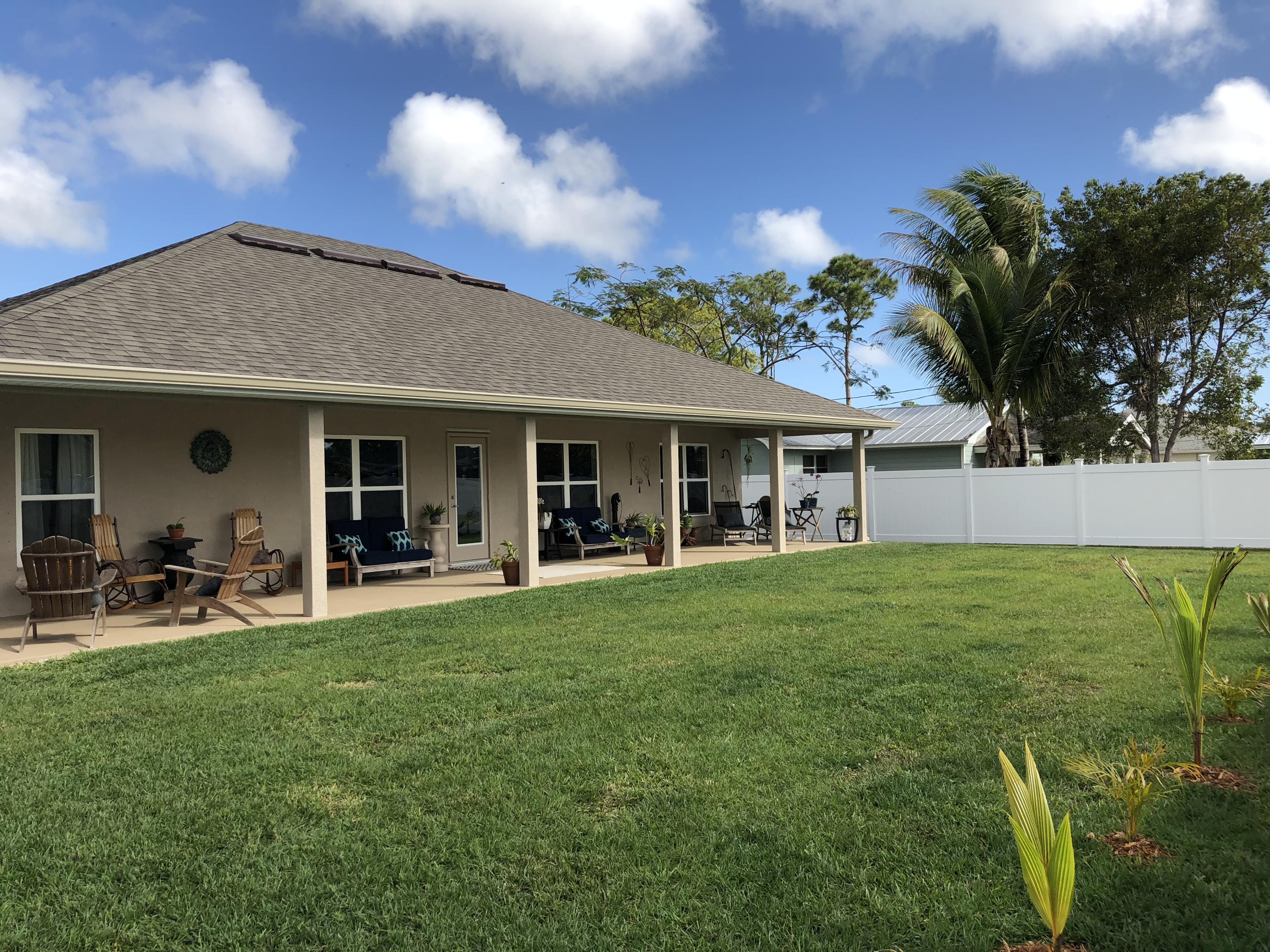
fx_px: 1027
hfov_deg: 63.4
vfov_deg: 49.7
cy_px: 476
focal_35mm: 28
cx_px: 635
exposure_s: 1/1263
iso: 20
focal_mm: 4
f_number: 1.8
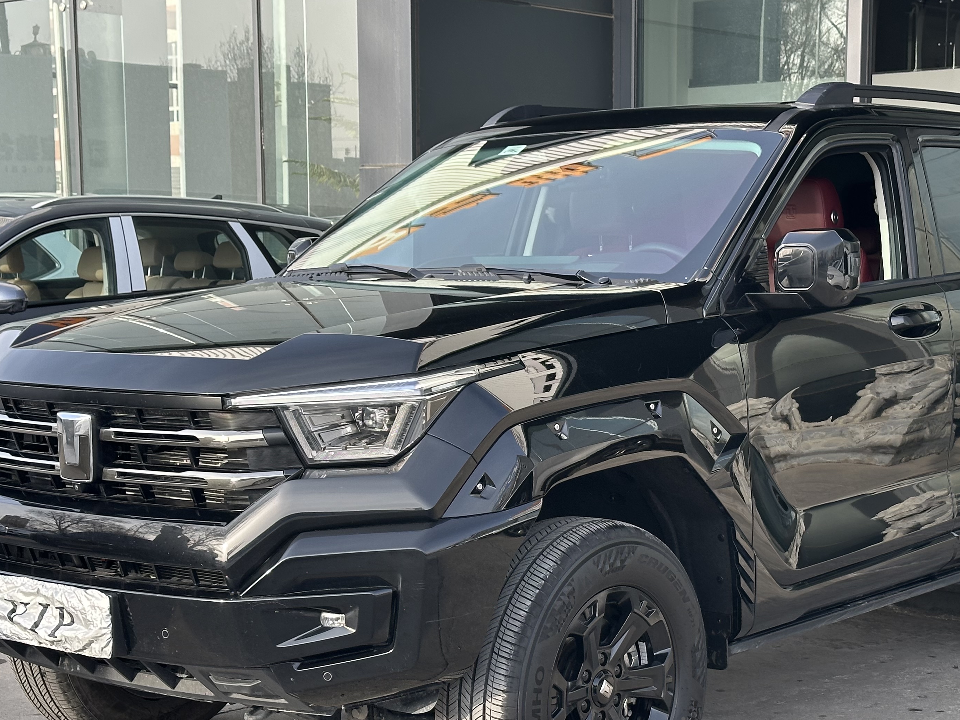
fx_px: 1941
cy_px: 460
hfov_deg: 27.7
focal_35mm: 70
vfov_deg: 21.0
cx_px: 559
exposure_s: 1/527
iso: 64
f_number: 1.78
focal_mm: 6.86
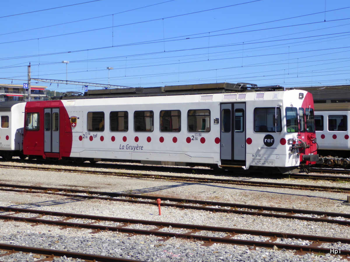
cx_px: 175
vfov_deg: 24.4
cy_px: 131
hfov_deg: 32.2
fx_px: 607
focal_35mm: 60
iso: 80
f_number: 4.2
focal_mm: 10.3
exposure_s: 1/500
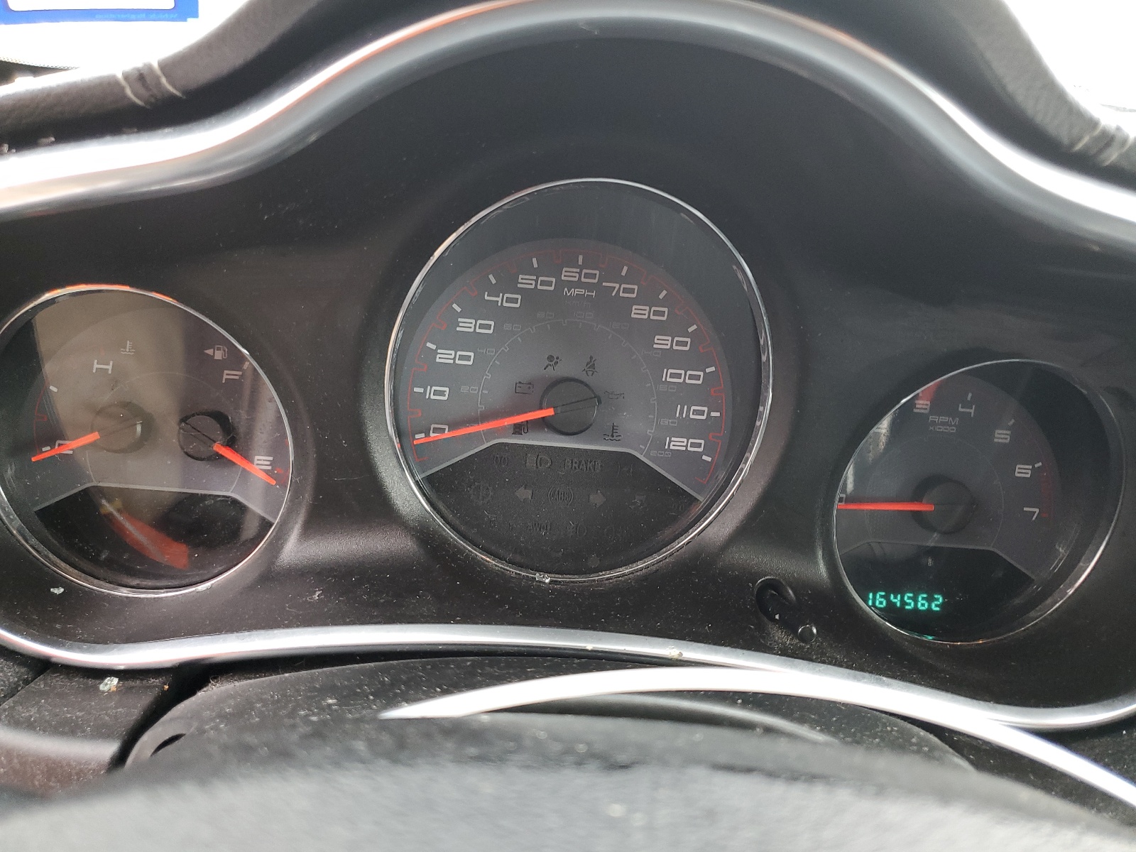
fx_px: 853
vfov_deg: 53.1
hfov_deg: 67.3
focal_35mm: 26
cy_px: 426
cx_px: 568
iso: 98
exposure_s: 1/60.2
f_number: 1.5
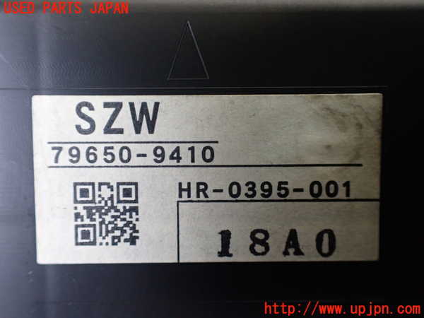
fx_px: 367
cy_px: 159
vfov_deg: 46.8
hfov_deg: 60.0
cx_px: 212
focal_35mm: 30
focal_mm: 5.4
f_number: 2.3
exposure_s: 1/40
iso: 800
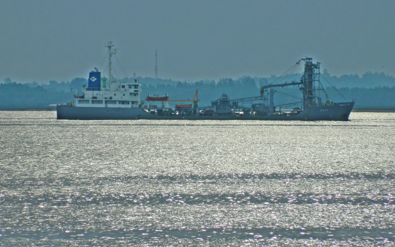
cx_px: 197
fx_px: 5328
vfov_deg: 2.7
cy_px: 99
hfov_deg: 4.2
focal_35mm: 495
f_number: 5.7
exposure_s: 1/800
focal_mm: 83.7
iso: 80
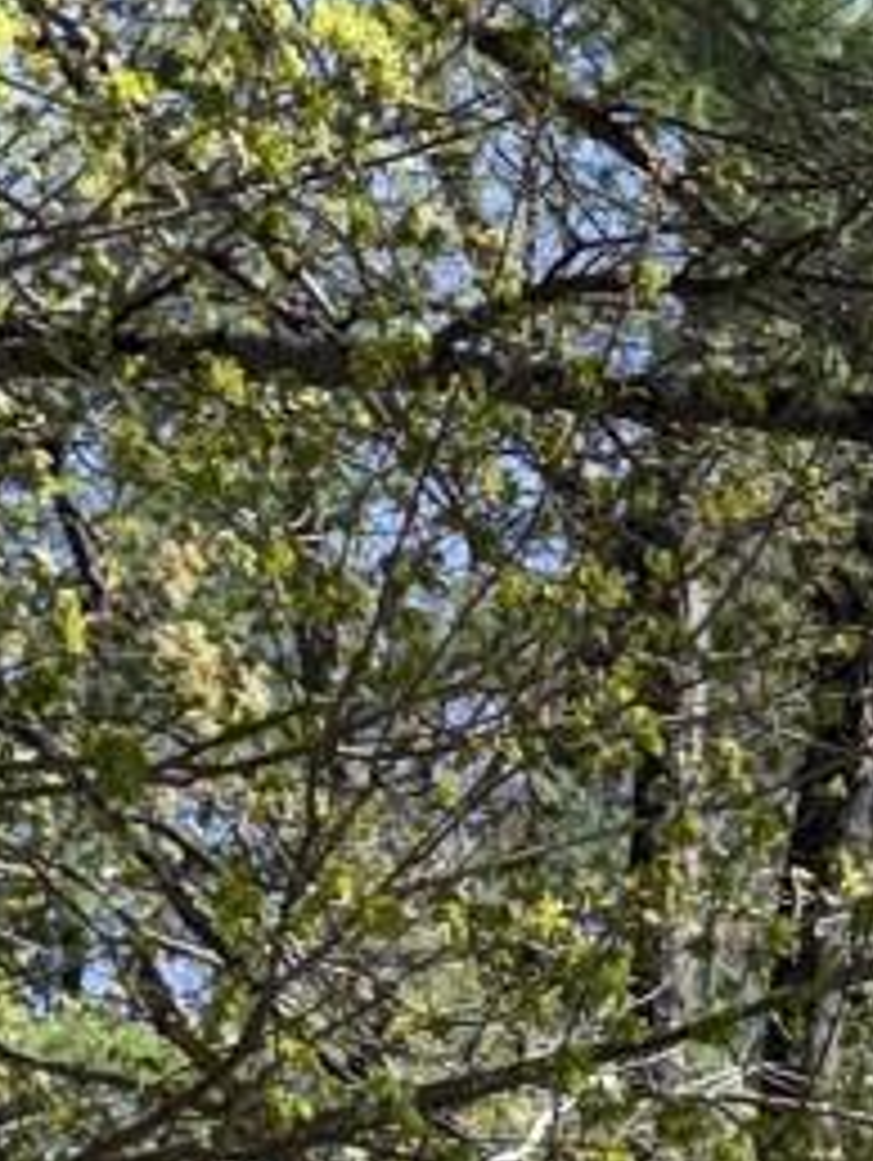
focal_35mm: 186
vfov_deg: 10.2
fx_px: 6244
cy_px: 1868
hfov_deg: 7.9
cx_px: 1120
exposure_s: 1/3676
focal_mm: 6.76
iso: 50
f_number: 1.78
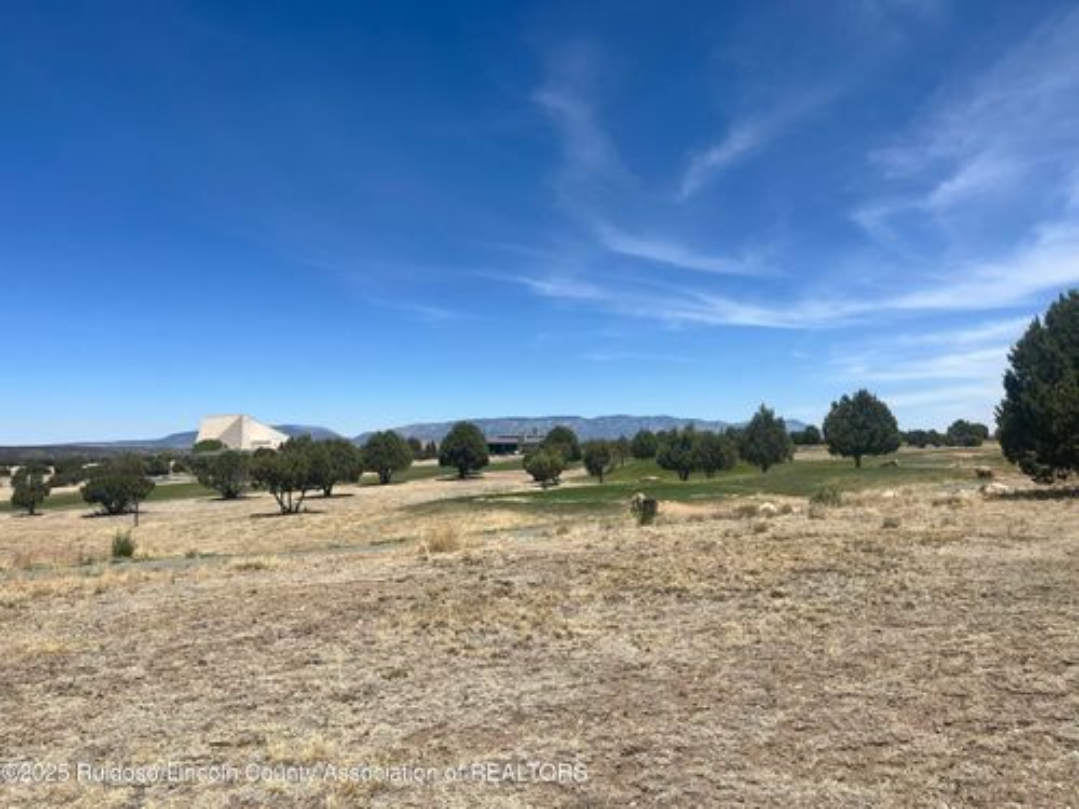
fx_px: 810
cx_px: 540
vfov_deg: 53.1
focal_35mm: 26
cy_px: 404
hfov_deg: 67.3
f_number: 1.6
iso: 50
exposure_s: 1/4651
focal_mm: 5.1
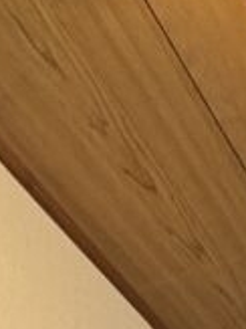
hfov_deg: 15.2
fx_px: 835
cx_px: 397
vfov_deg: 11.7
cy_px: 975
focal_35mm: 88
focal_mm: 2.22
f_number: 2.2
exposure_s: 1/60
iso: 250
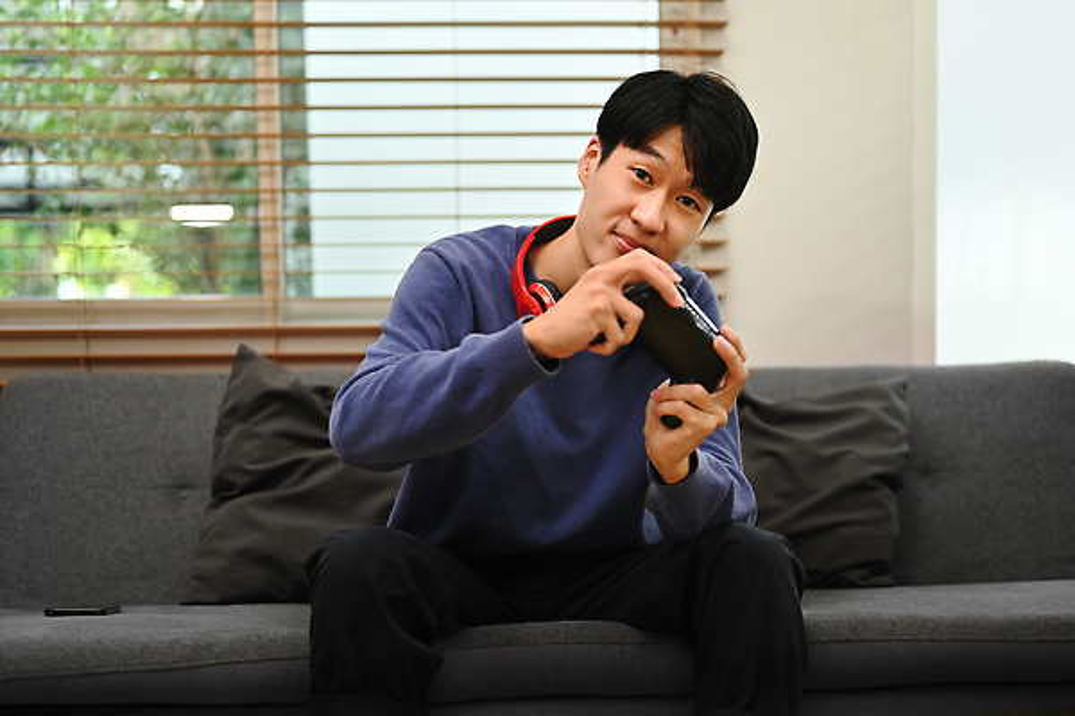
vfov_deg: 27.0
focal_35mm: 50
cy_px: 358
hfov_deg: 39.6
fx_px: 1493
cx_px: 538
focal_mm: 50
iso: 400
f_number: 2
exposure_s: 1/200
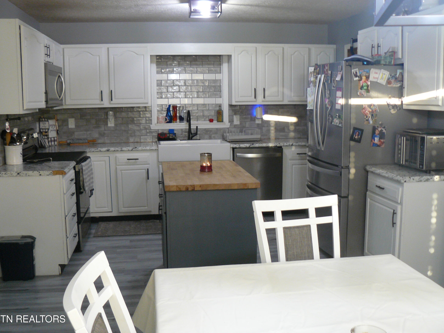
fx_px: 475
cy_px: 164
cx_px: 221
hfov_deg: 50.1
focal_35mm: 37
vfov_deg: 38.7
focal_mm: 6
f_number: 2.8
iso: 200
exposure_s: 1/10
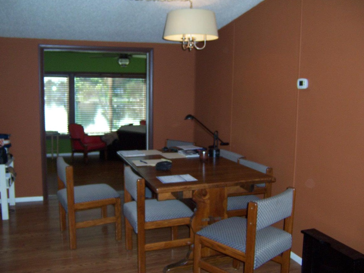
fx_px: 358
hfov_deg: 54.0
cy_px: 136
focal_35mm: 34
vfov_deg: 41.8
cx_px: 179
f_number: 2.8
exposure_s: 1/60
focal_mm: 5.5
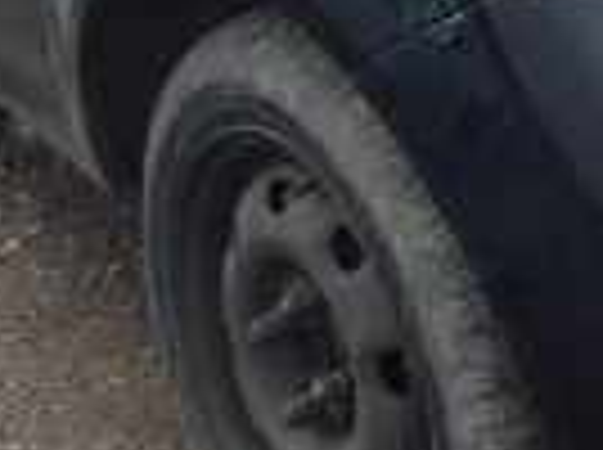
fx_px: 2330
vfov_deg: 10.7
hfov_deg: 14.6
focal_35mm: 134
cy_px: -198
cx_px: 540
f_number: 3.9
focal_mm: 5
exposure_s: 1/250
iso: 125
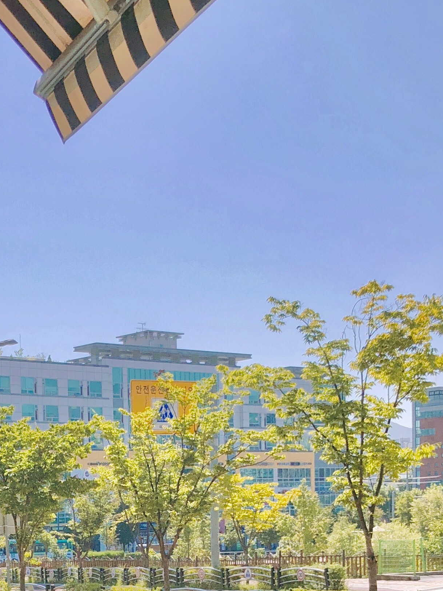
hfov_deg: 20.1
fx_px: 1229
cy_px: 608
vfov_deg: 25.5
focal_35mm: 72
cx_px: 58
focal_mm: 3.99
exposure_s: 1/2525
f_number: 1.8
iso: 20
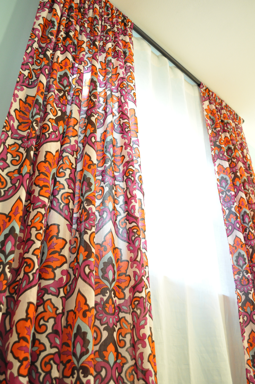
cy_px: 192
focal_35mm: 33
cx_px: 128
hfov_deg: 39.9
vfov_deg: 57.3
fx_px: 352
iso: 1600
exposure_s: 1/20
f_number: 4
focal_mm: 22
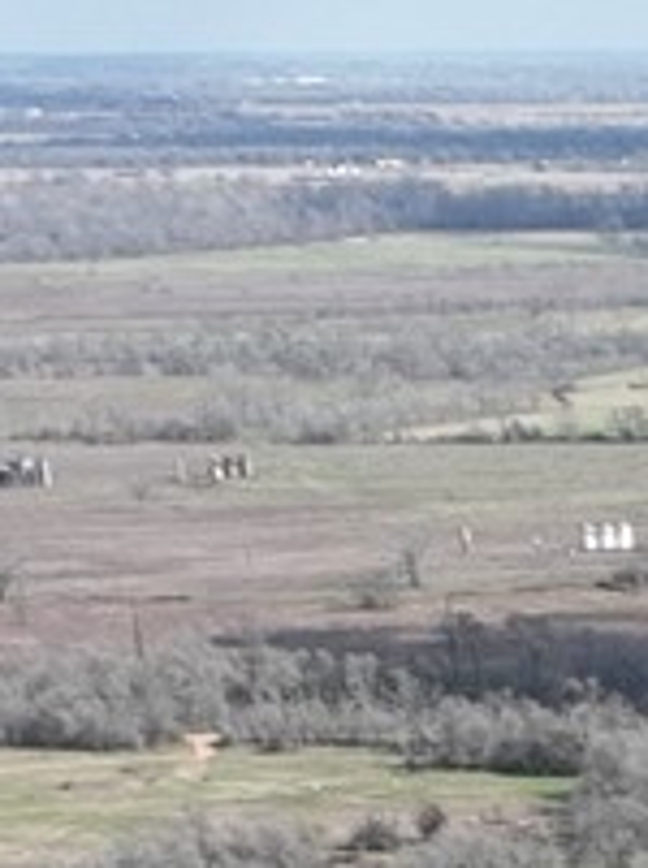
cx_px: 2456
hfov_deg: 5.4
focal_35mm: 245
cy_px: 2990
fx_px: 6135
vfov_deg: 6.9
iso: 100
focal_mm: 12.29
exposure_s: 1/1000
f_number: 2.8
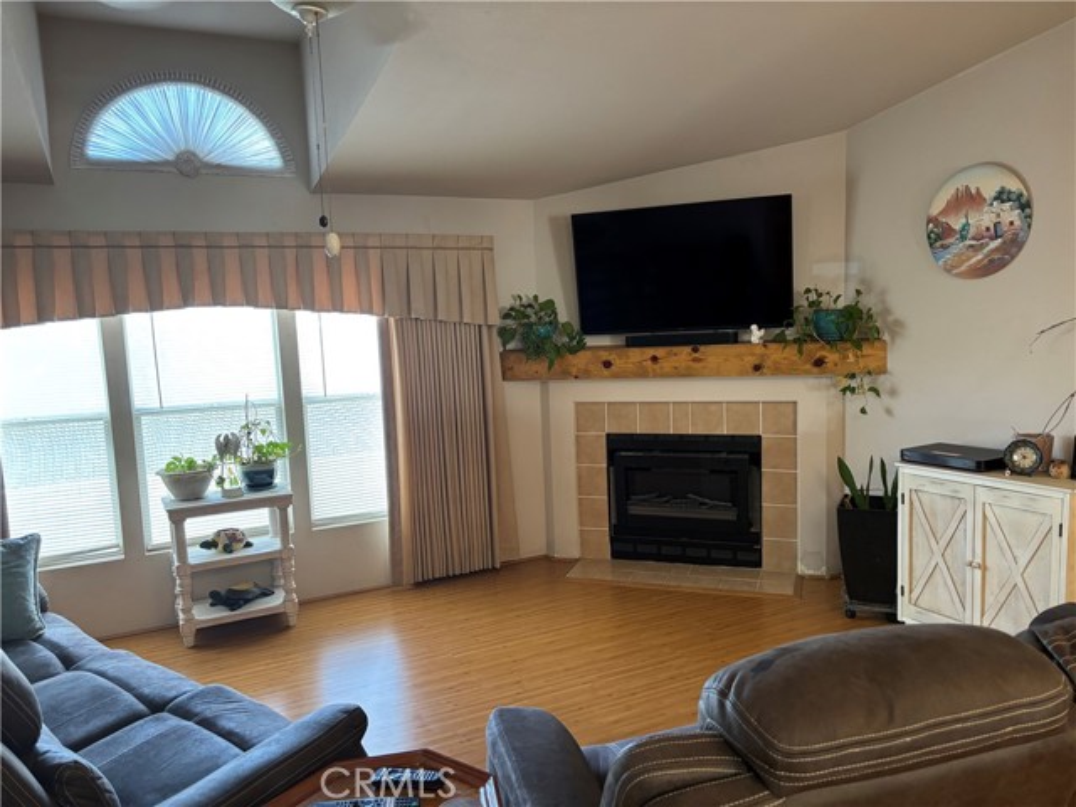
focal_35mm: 26
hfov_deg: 67.3
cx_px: 538
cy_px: 404
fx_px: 808
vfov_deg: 53.1
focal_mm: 5.96
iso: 200
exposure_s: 1/60
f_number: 1.6
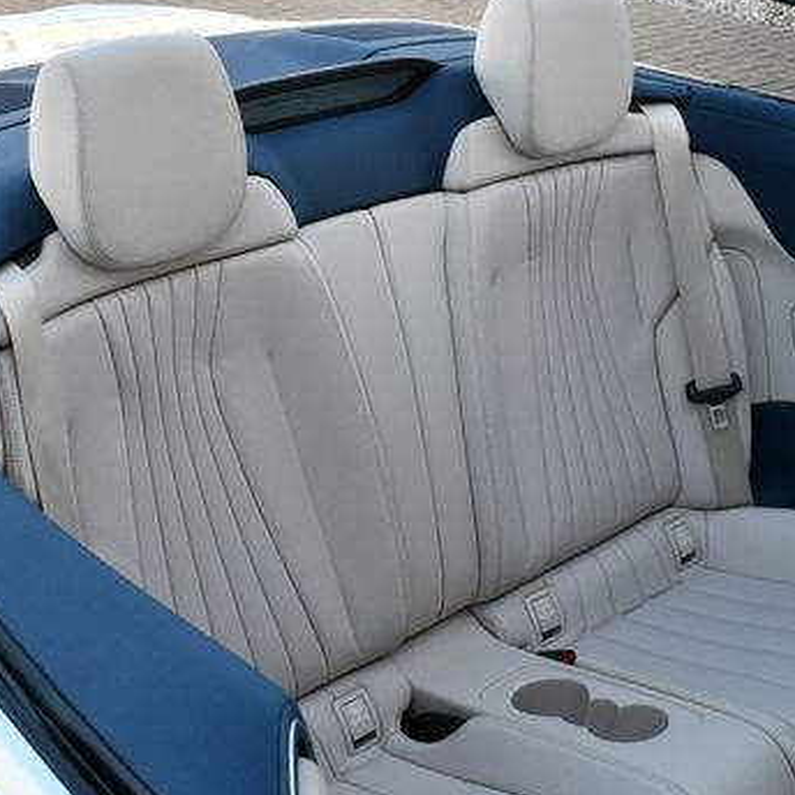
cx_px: 393
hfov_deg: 30.0
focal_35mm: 57
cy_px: 407
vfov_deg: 30.0
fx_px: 1481
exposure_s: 1/250
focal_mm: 18
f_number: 5.6
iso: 320
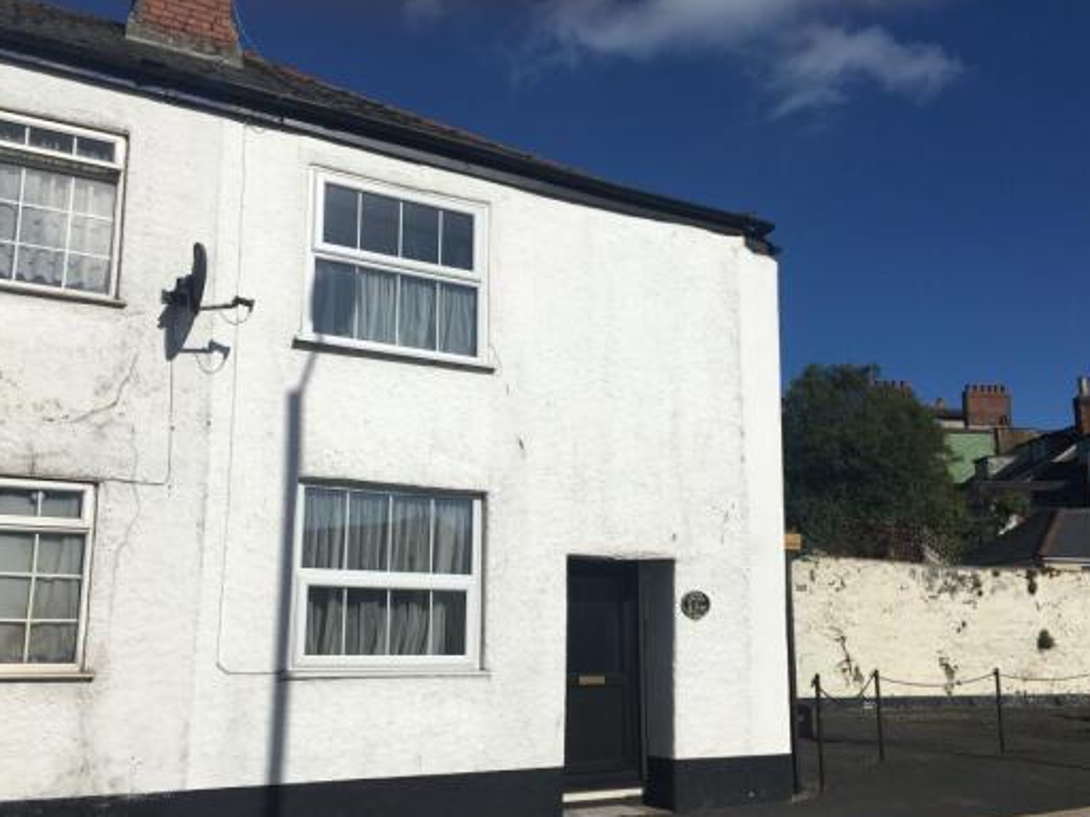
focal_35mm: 33
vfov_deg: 42.9
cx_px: 544
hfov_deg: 55.4
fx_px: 1039
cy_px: 454
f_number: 2.2
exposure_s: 1/4808
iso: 25
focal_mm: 4.15
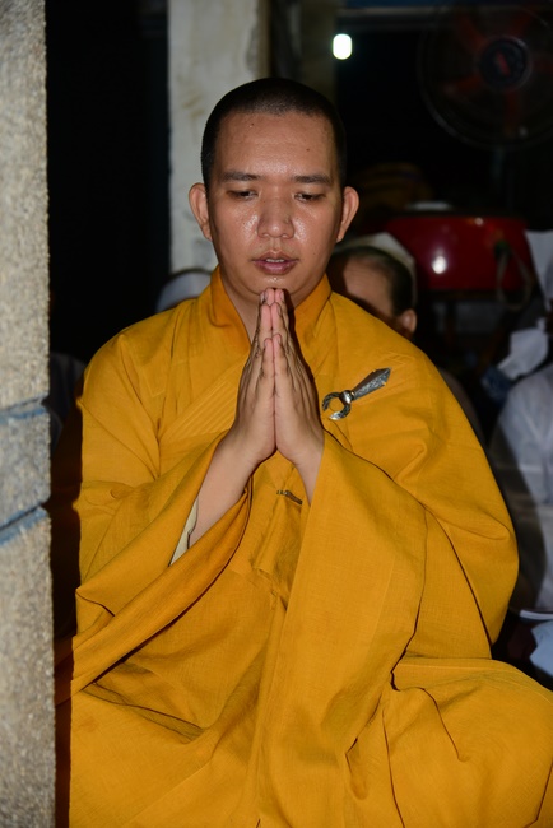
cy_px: 414
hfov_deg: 20.6
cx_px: 276
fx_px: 1519
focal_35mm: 66
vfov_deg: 30.5
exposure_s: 1/60
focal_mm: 66
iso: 320
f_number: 4
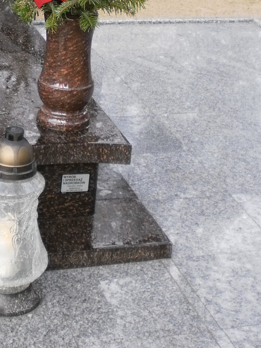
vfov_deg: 20.7
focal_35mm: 92
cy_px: 12
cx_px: 99
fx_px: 925
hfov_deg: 16.0
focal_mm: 6.3
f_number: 3.1
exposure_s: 1/125
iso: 100
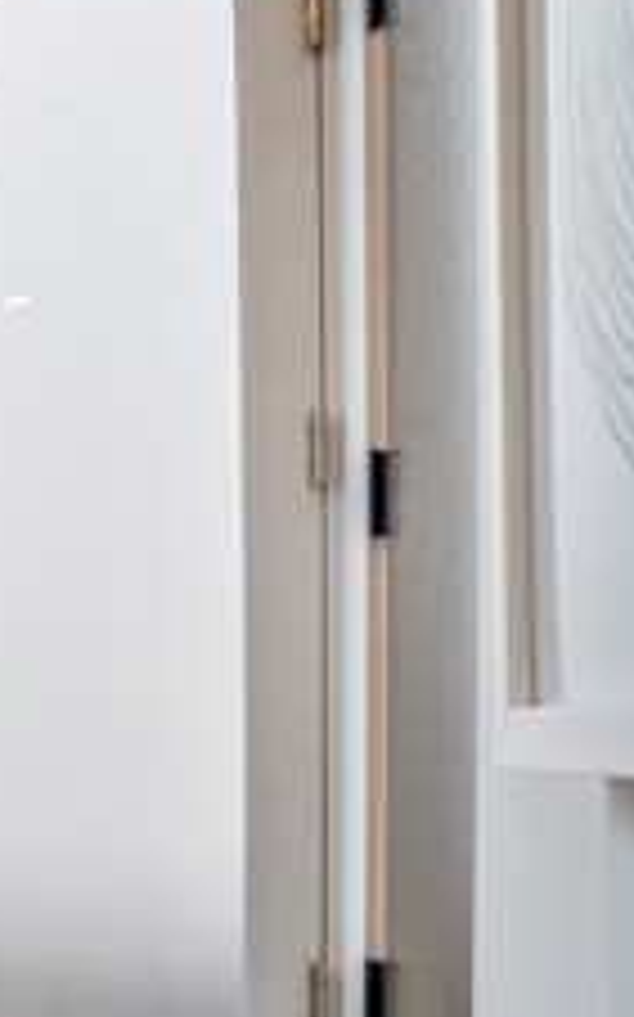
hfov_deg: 17.1
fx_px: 1439
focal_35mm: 52
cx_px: -679
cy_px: 754
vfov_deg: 38.0
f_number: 8
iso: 125
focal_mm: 18
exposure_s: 1/60
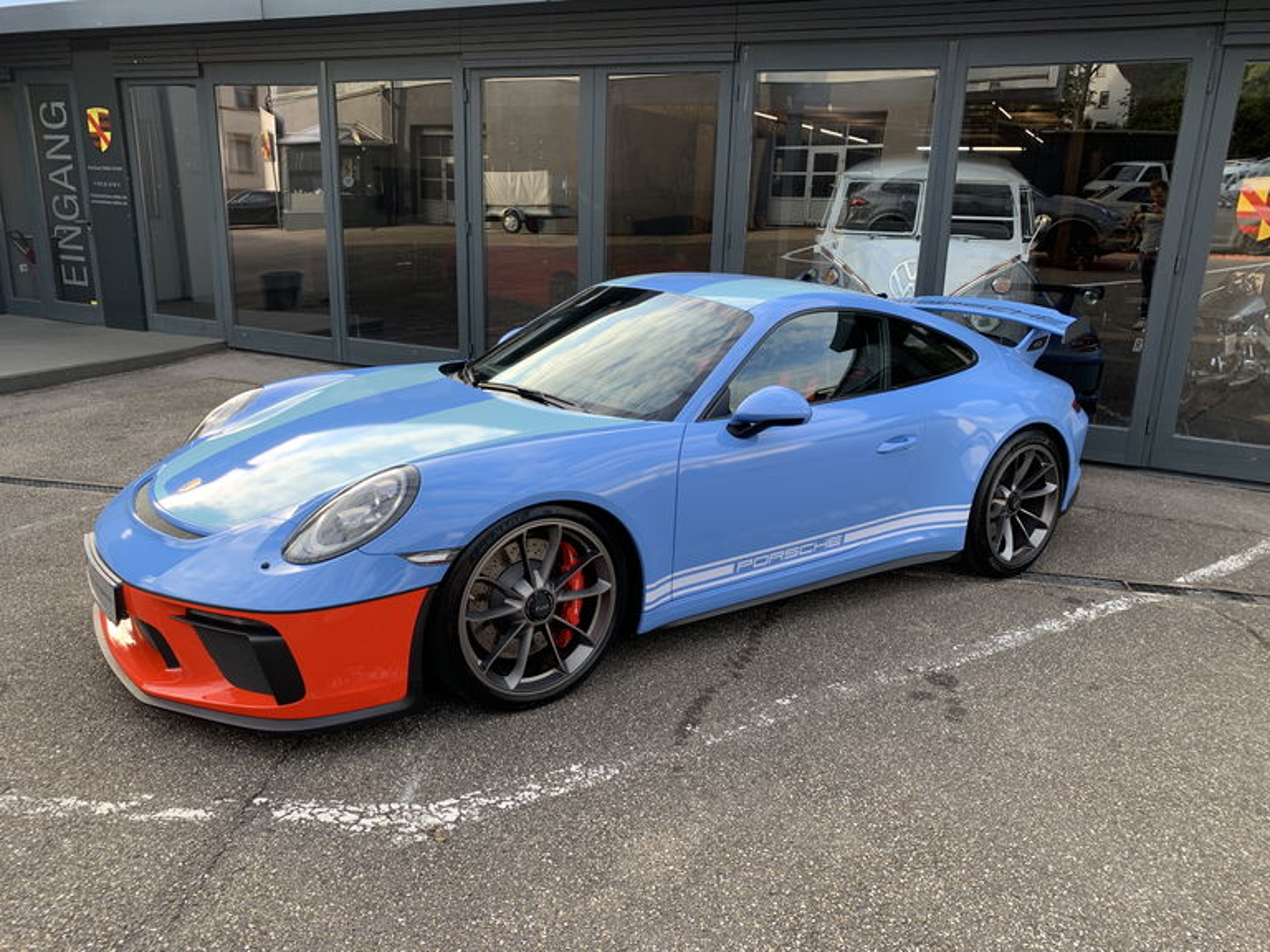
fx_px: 954
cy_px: 476
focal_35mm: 26
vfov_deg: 53.1
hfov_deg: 67.3
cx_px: 635
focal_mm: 4.25
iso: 25
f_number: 1.8
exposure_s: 1/173
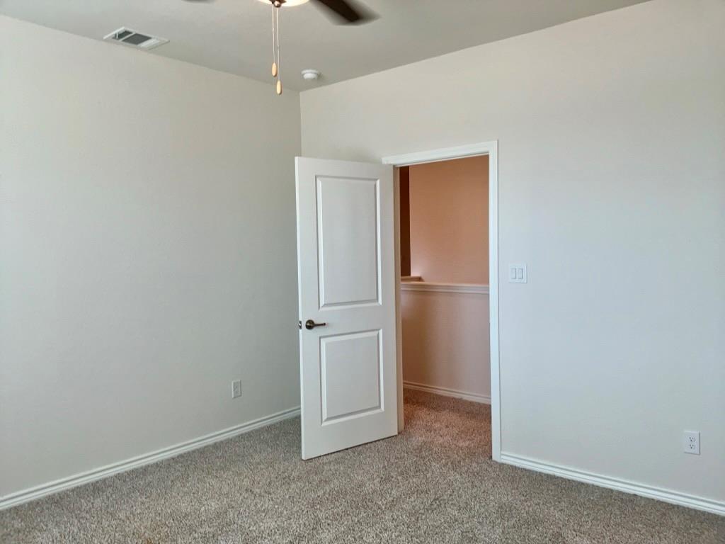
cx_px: 362
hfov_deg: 65.3
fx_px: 565
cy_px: 272
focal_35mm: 27
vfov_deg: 51.4
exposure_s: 1/60
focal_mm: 3
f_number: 1.8
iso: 25
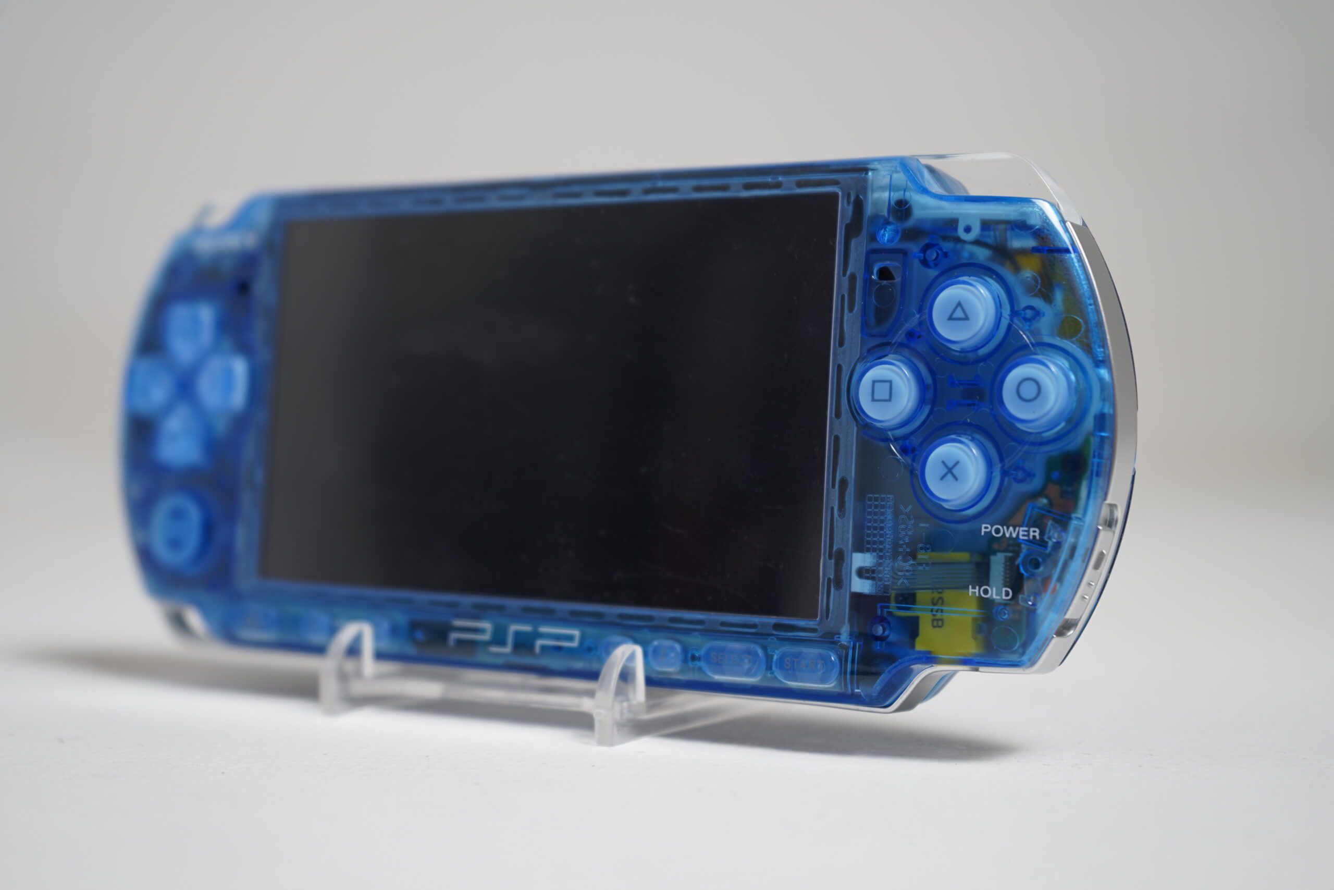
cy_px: 445
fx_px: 2112
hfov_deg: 35.1
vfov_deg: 23.8
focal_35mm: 57
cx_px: 667
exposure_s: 1/10
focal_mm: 57
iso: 100
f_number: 5.6
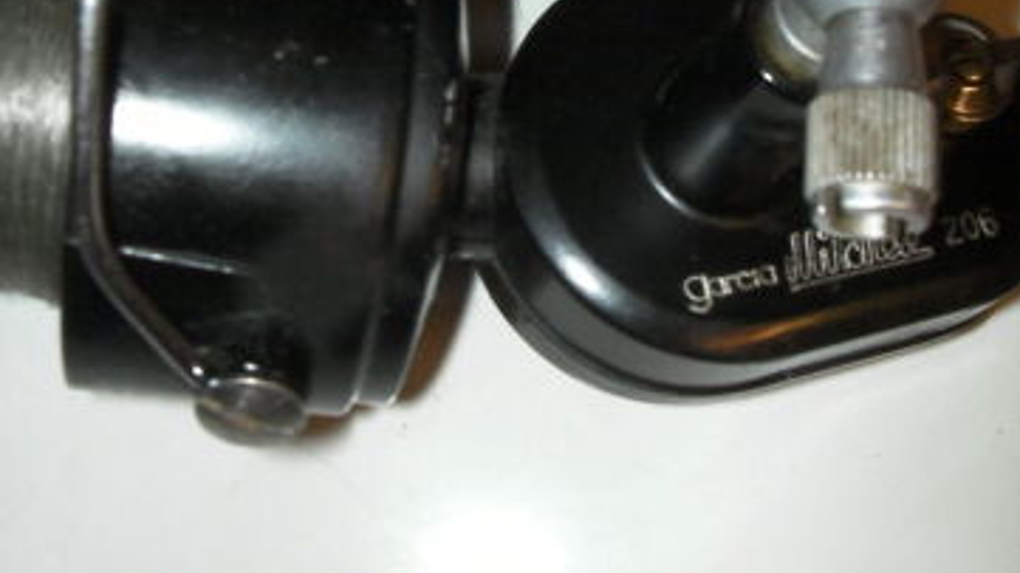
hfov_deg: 37.8
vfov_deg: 21.5
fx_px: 1487
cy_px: 107
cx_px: 475
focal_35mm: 55
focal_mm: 6.3
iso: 200
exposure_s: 1/30
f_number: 5.6
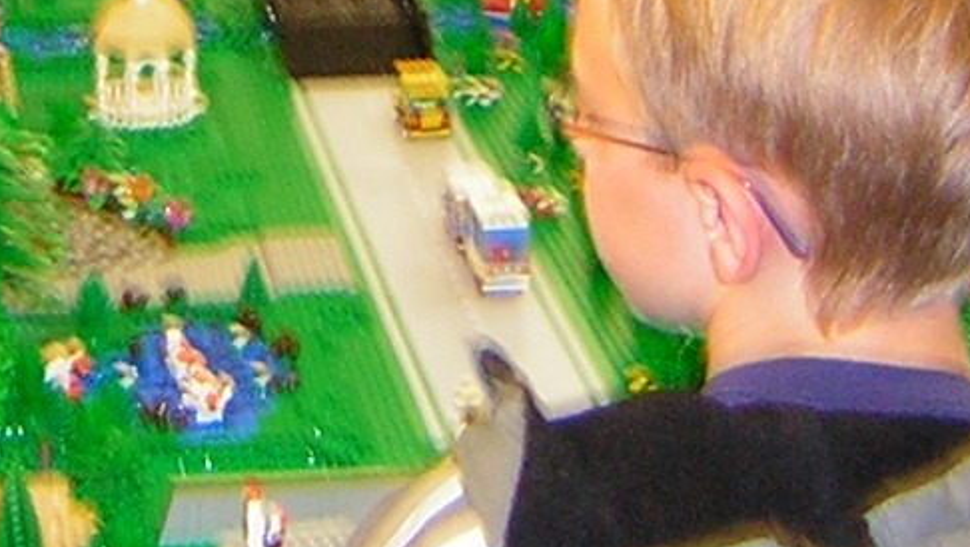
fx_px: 3320
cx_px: 313
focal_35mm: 129
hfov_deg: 16.6
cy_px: -166
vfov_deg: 9.3
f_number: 2.6
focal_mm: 4.7
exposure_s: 1/5.2
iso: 80
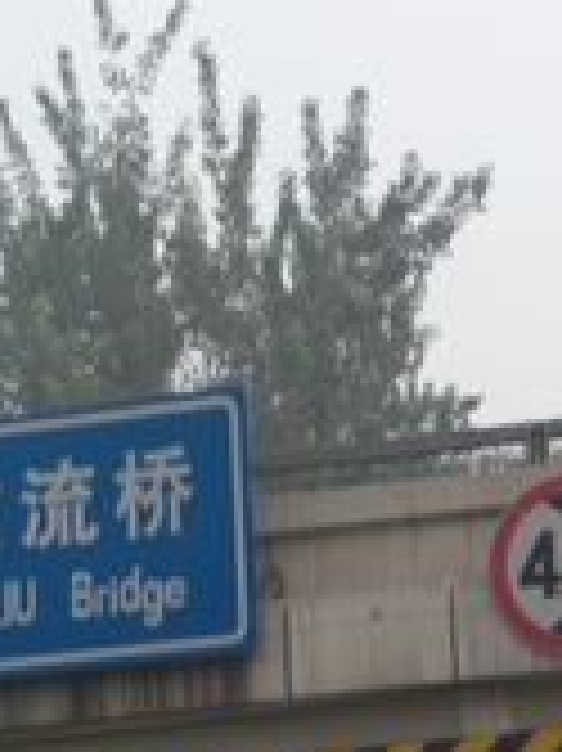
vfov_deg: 7.4
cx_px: 360
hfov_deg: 5.6
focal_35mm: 266
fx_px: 5765
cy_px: 687
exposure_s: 1/250
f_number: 4.8
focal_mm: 15.7
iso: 50
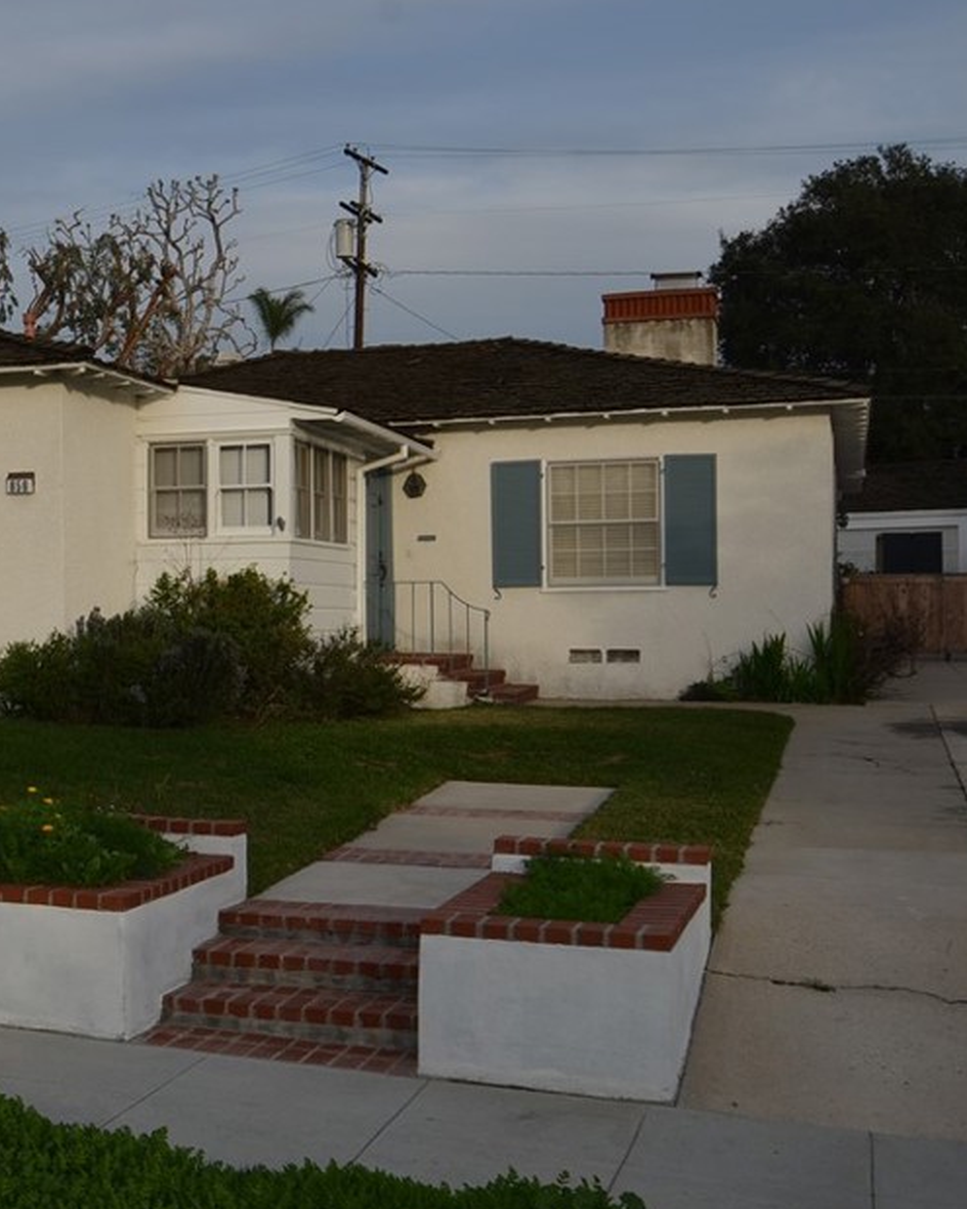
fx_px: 1745
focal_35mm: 49
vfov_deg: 38.2
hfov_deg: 29.6
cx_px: 82
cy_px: 615
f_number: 8
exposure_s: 1/250
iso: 140
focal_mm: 21
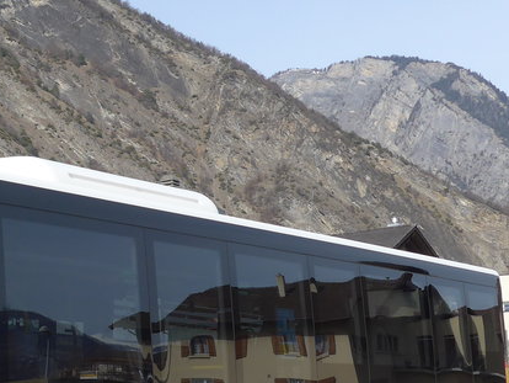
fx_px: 1236
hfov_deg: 22.3
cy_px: 239
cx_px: -10
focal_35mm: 84
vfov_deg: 17.6
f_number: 2.8
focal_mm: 6
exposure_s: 1/1600
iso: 80
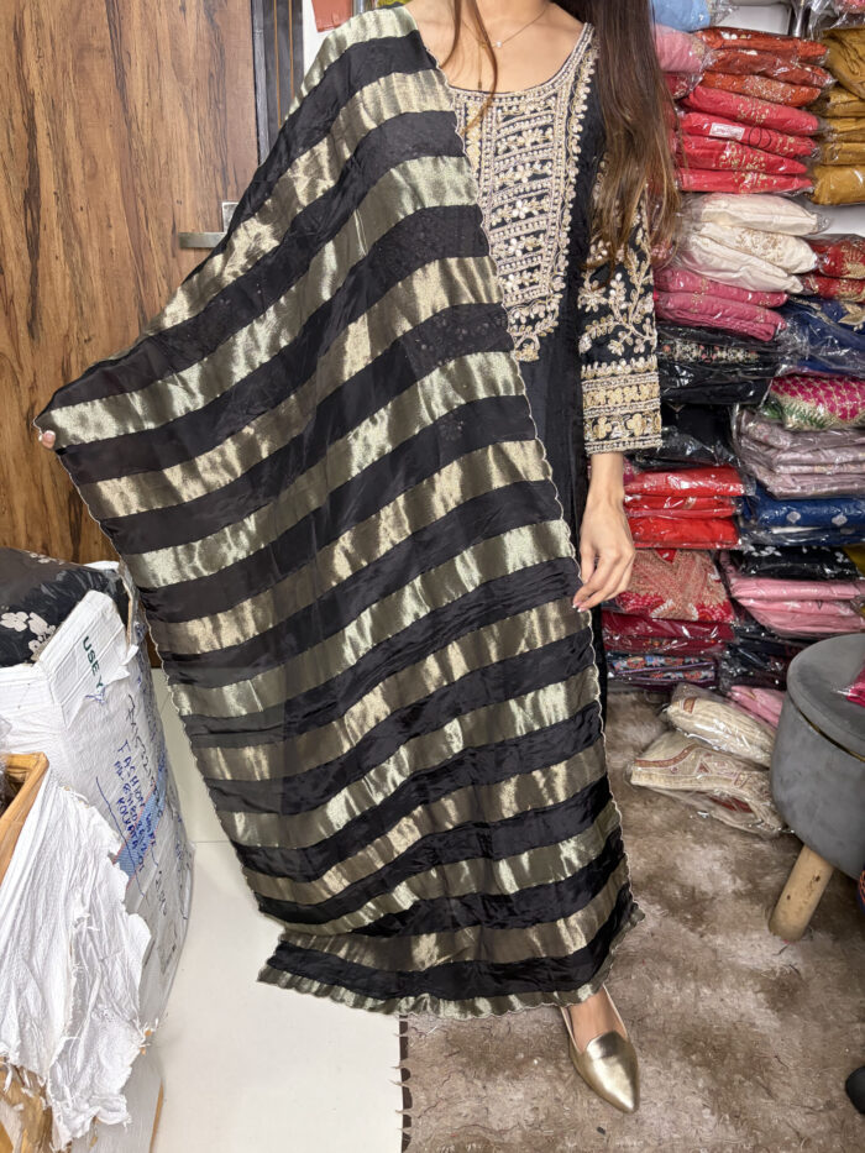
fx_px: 866
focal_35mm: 26
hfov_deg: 53.1
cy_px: 576
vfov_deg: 67.3
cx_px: 432
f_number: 1.6
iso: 250
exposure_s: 1/50
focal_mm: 5.96
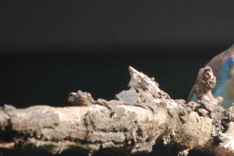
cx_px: 229
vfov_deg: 1.5
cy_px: 92
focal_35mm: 940
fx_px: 6118
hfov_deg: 2.2
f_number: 5.6
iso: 400
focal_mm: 300
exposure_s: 1/250
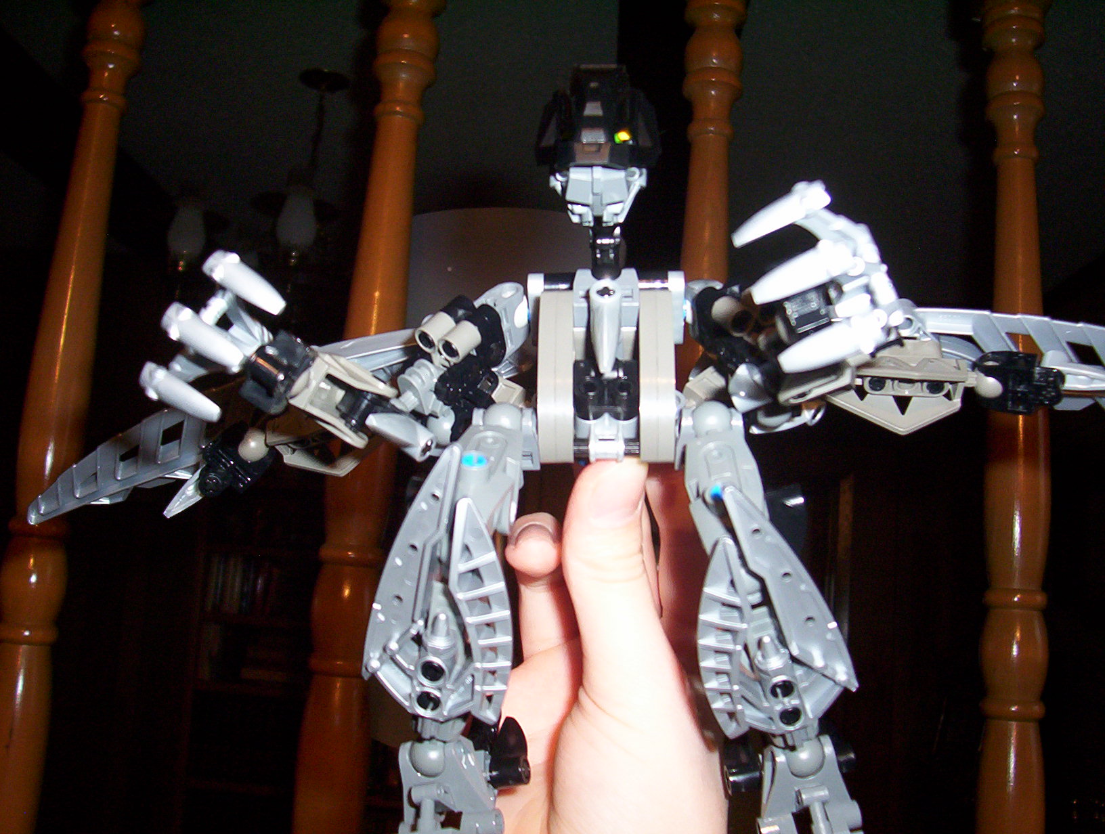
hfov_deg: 43.8
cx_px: 552
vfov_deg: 33.7
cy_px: 417
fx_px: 1376
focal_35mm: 43
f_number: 2.73
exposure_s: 1/60
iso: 140
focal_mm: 5.77
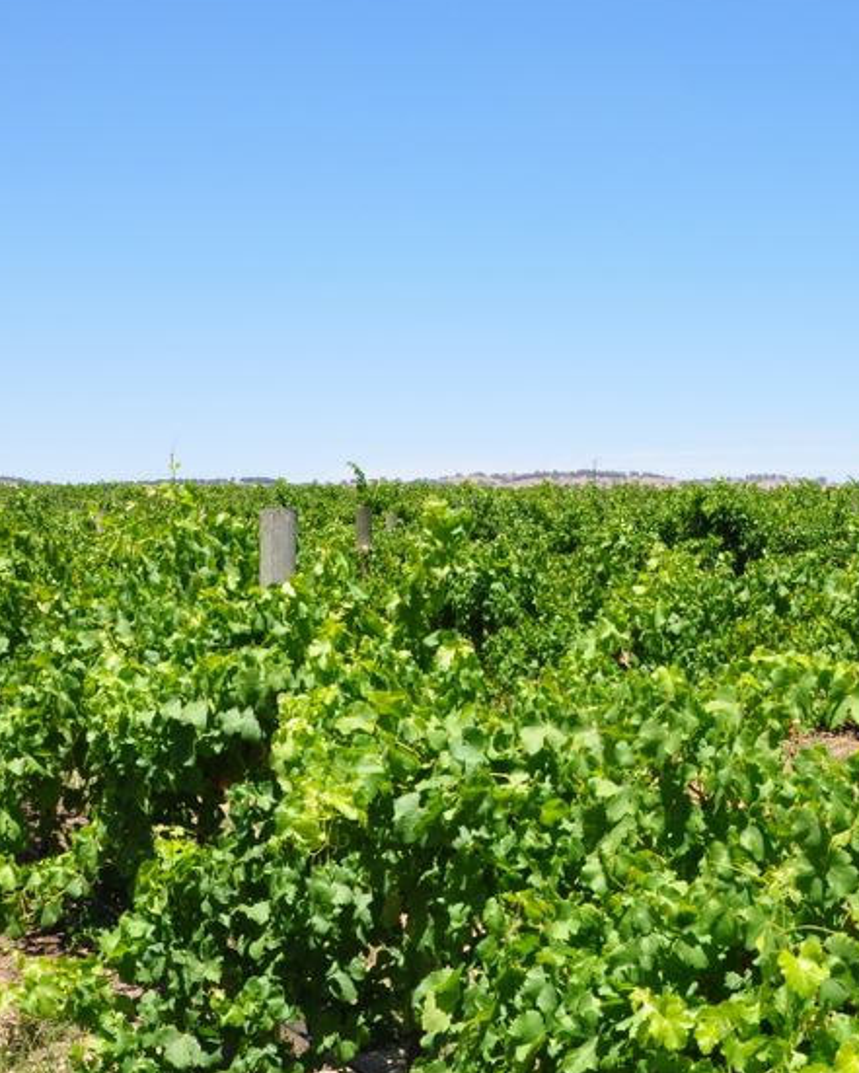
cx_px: 789
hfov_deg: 26.7
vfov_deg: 34.2
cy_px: 571
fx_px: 1743
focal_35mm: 55
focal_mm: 21
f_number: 10
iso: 200
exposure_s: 1/250
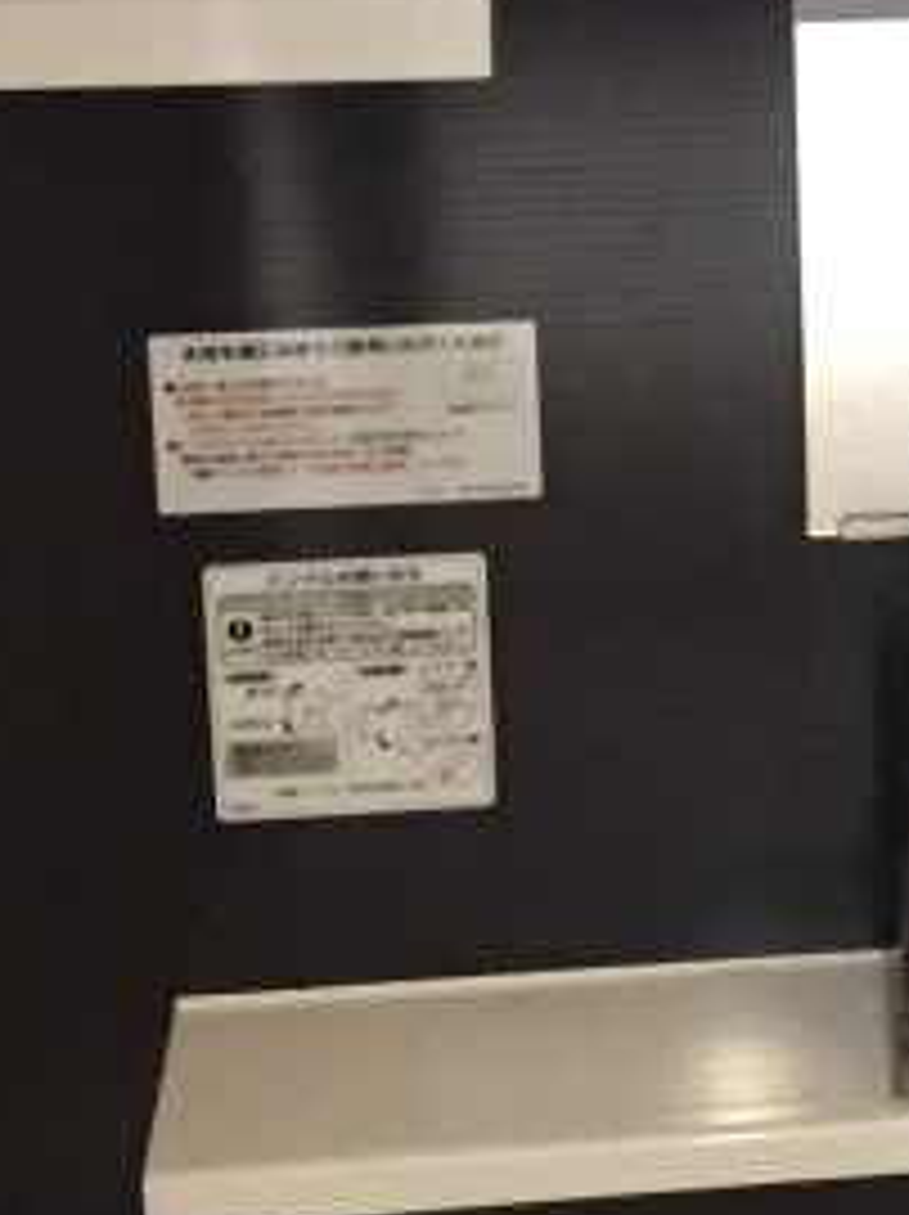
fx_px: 4524
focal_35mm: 129
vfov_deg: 15.1
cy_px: 76
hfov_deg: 11.0
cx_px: 1422
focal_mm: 4.15
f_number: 2.2
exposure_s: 1/15
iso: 400
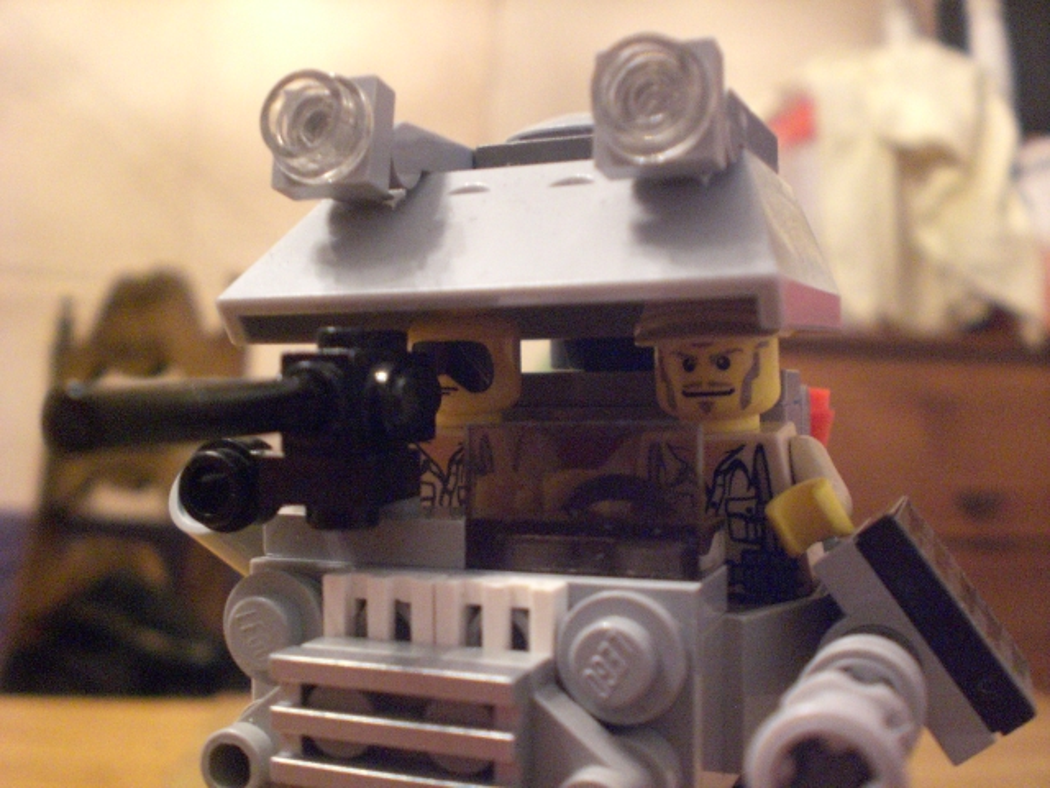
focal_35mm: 38
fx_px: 1153
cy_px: 394
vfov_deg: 37.7
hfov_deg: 49.0
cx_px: 525
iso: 800
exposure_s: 1/30
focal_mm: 6.3
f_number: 3.1
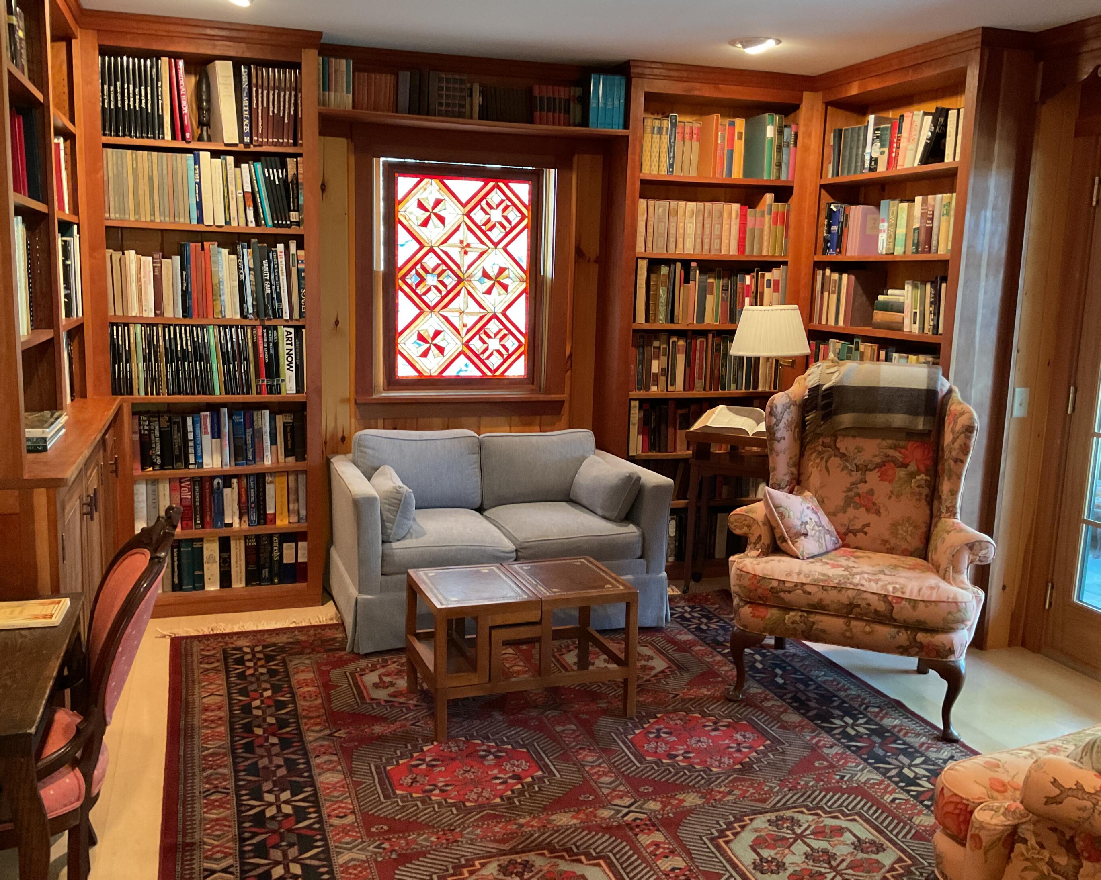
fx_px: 1010
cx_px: 530
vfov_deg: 47.1
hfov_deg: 57.2
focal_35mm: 31
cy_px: 436
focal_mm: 3
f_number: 1.8
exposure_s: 1/30
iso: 320
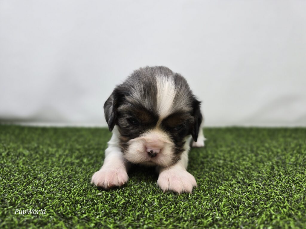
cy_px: 114
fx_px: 203
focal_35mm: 23
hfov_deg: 73.9
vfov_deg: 58.9
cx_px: 153
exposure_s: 1/69.4
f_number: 1.7
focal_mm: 6.3
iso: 32
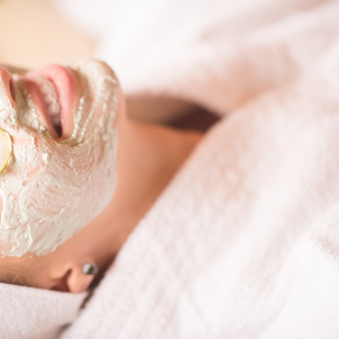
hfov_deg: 15.9
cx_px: 89
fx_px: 1208
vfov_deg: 16.0
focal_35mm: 109
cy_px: 170
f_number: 1.8
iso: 1250
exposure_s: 1/160
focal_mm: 85
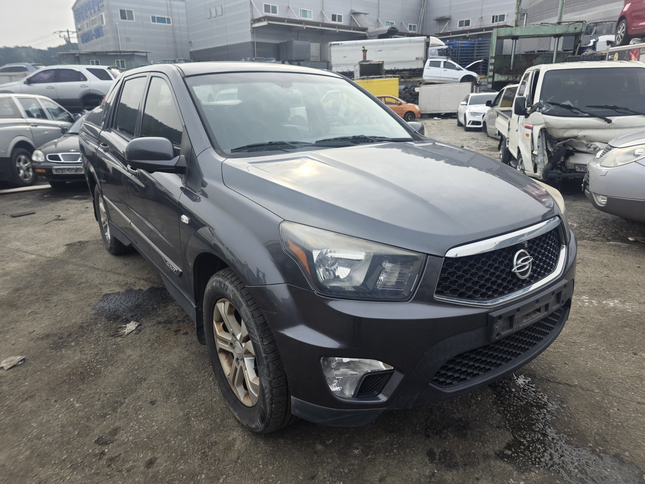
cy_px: 242
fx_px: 429
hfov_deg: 73.9
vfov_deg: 58.9
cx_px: 322
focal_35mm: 23
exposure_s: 1/1593
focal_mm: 6.3
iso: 80
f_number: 1.7
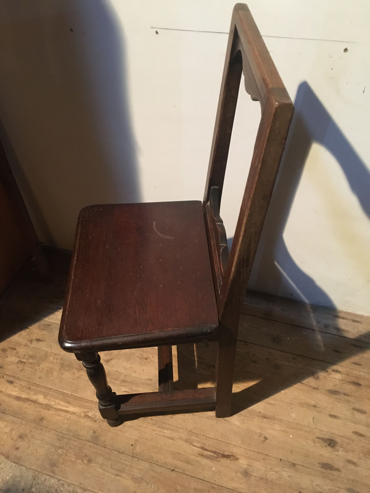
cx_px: 185
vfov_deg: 61.7
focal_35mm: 29
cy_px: 246
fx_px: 413
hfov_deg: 48.2
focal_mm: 4.15
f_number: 2.2
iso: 320
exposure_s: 1/17
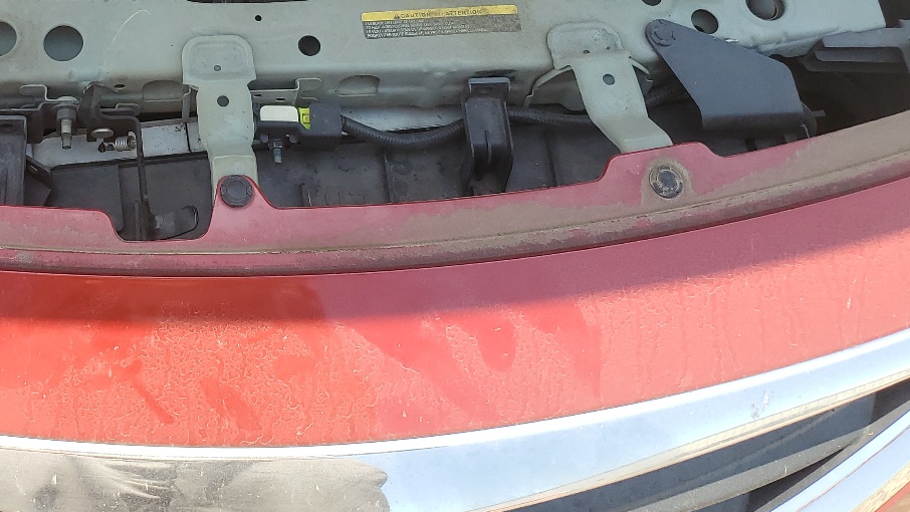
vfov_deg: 22.8
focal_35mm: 50
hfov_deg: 39.4
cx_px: 160
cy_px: -28
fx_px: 1207
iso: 50
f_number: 1.5
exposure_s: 1/500
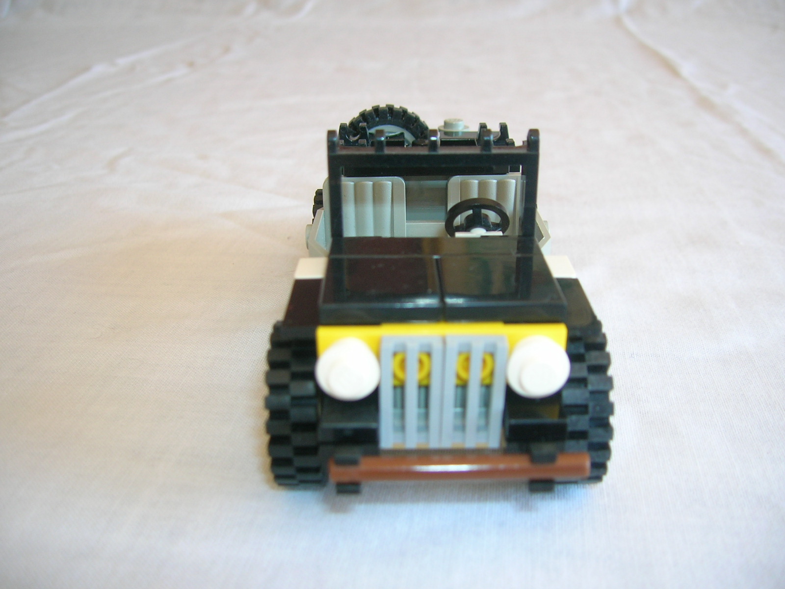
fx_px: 771
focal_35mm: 34
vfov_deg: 41.8
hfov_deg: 54.0
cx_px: 392
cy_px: 294
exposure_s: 1/30.3
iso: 50
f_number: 2.9
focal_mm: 5.7
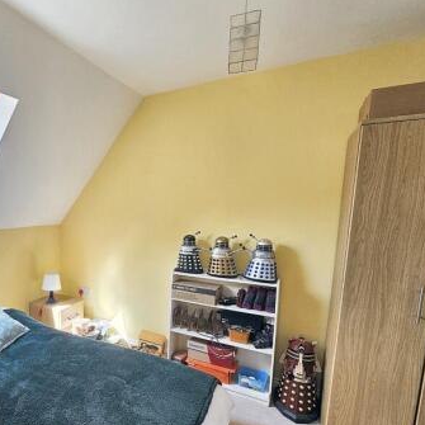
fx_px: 278
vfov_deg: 74.2
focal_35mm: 20
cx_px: 98
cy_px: 251
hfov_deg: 69.1
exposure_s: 1/100
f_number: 2.2
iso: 50
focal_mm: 2.2
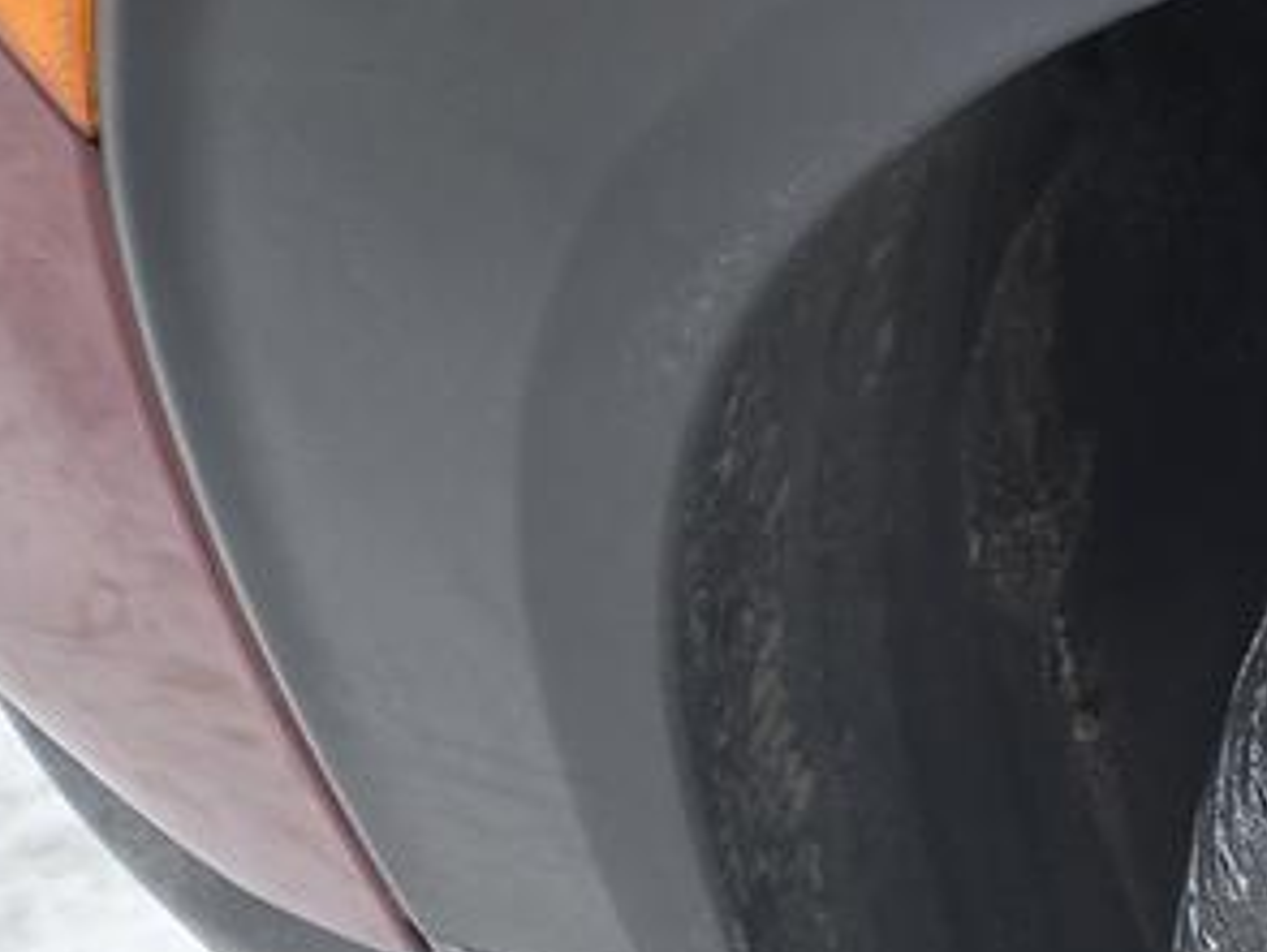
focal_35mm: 100
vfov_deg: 14.7
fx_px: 3663
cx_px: 2719
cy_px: 810
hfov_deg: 15.0
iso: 25
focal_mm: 5.4
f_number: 1.8
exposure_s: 1/544
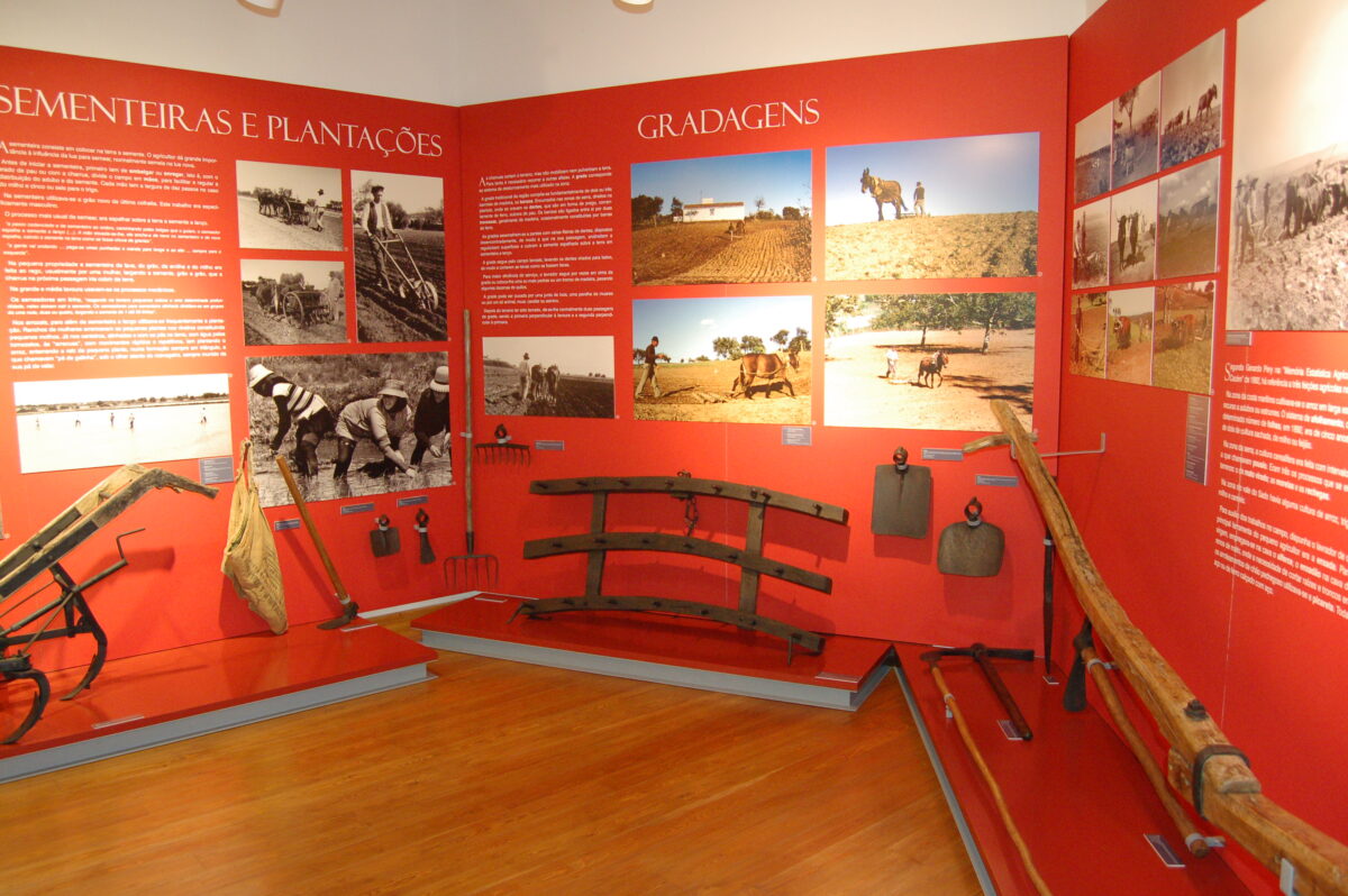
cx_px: 674
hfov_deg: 67.4
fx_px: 1010
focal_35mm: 27
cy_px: 448
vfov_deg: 47.9
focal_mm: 18
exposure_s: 1/60
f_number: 4.8
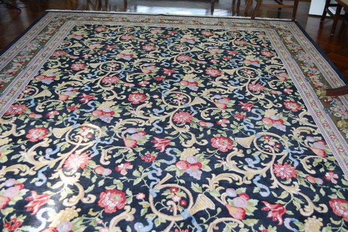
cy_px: 116
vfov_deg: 36.9
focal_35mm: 36
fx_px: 348
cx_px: 174
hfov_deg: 53.1
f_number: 4
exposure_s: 1/100
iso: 400
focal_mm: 24
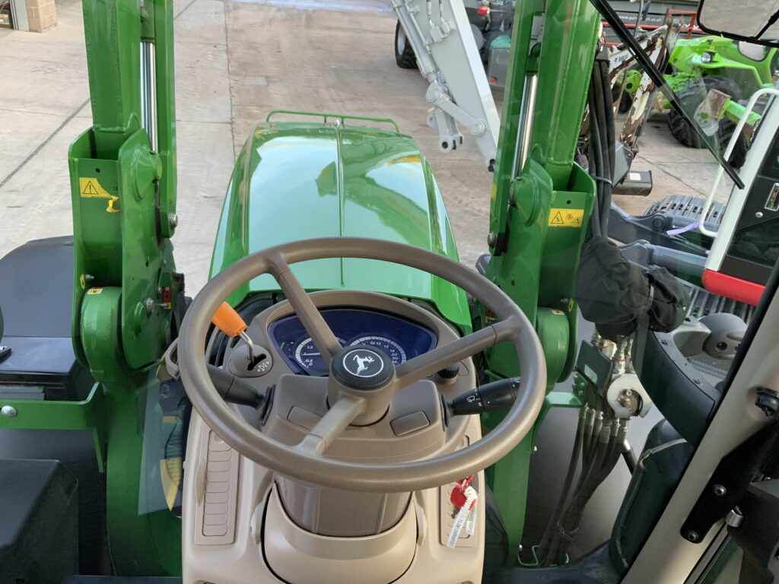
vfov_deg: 48.2
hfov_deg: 61.7
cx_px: 390
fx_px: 653
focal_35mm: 29
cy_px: 292
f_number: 1.8
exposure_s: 1/122
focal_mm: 3
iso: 64
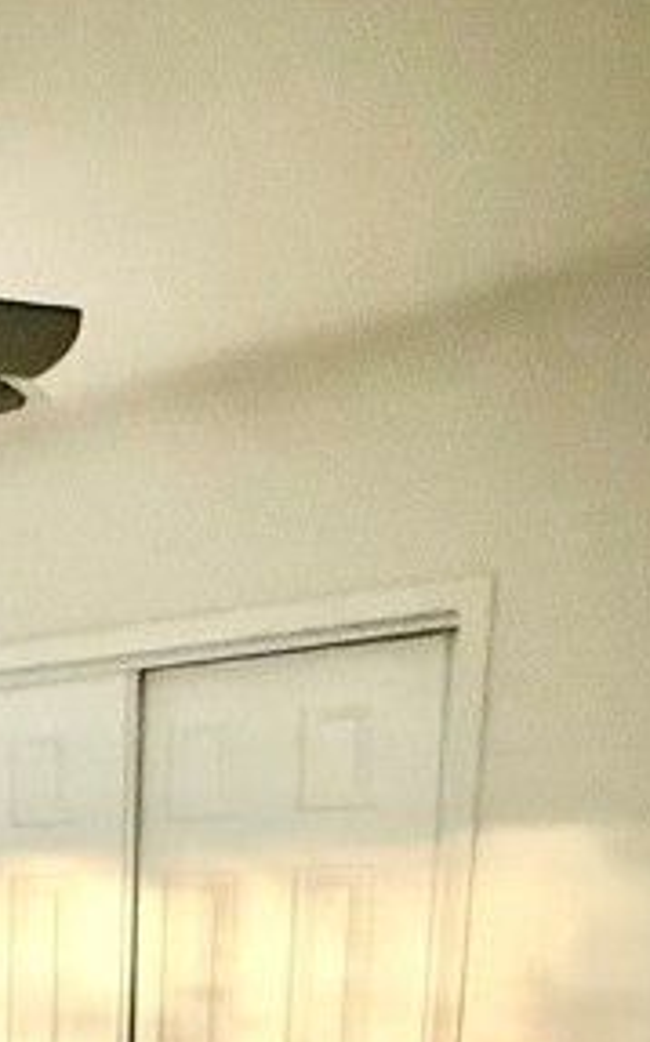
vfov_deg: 32.5
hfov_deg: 20.2
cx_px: -378
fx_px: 1504
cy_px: 1205
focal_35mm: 53
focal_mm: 2.22
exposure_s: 1/60
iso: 1250
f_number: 2.2
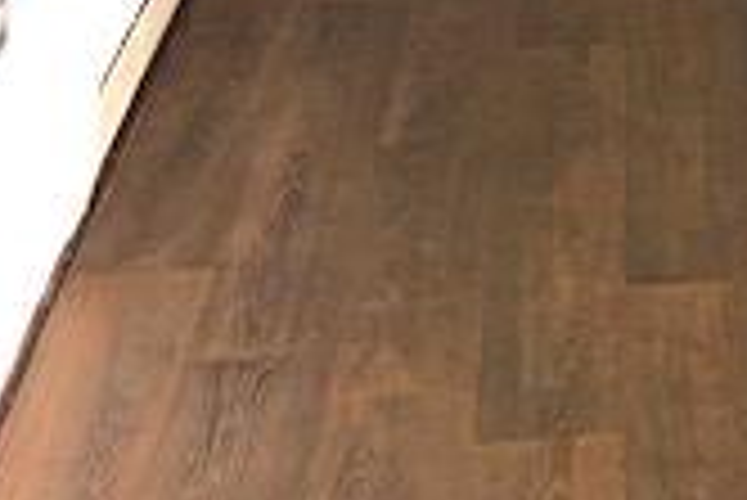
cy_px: -563
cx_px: 986
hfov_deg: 17.1
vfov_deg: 10.9
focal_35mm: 112
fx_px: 2326
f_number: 1.8
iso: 40
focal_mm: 3.99
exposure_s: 1/15
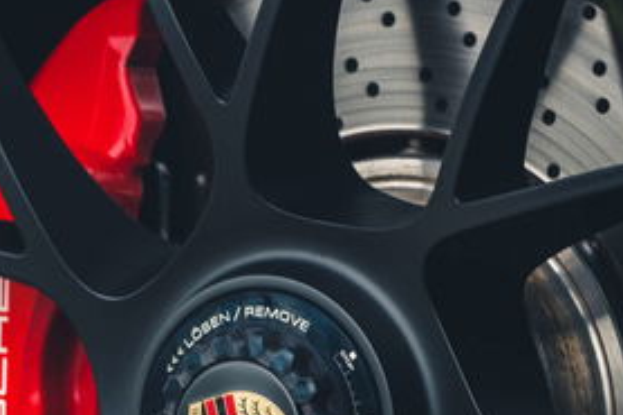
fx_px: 4064
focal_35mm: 235
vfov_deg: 5.8
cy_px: 336
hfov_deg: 8.8
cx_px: 249
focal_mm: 85
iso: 200
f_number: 4.5
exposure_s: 1/100
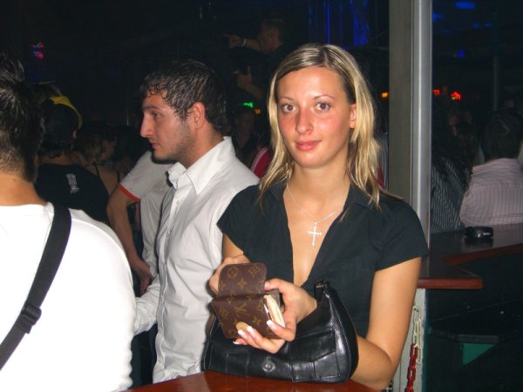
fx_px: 695
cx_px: 262
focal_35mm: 46
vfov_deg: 31.5
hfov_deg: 41.2
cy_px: 196
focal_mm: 9.5
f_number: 3.1
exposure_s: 1/60
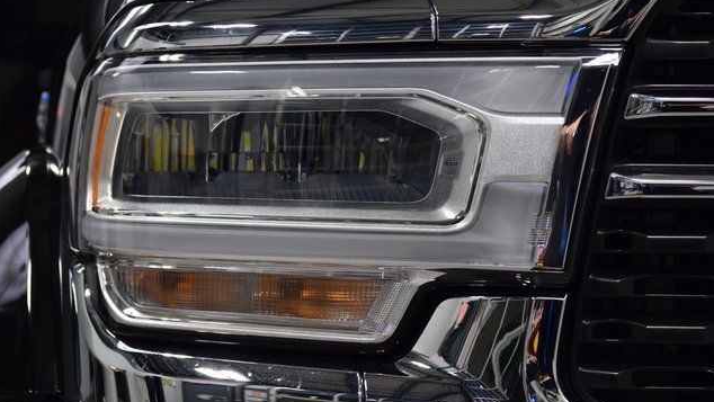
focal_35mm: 111
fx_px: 2102
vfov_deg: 10.9
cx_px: 357
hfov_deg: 19.3
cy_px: 199
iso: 640
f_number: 7.1
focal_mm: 70
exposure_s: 1/30
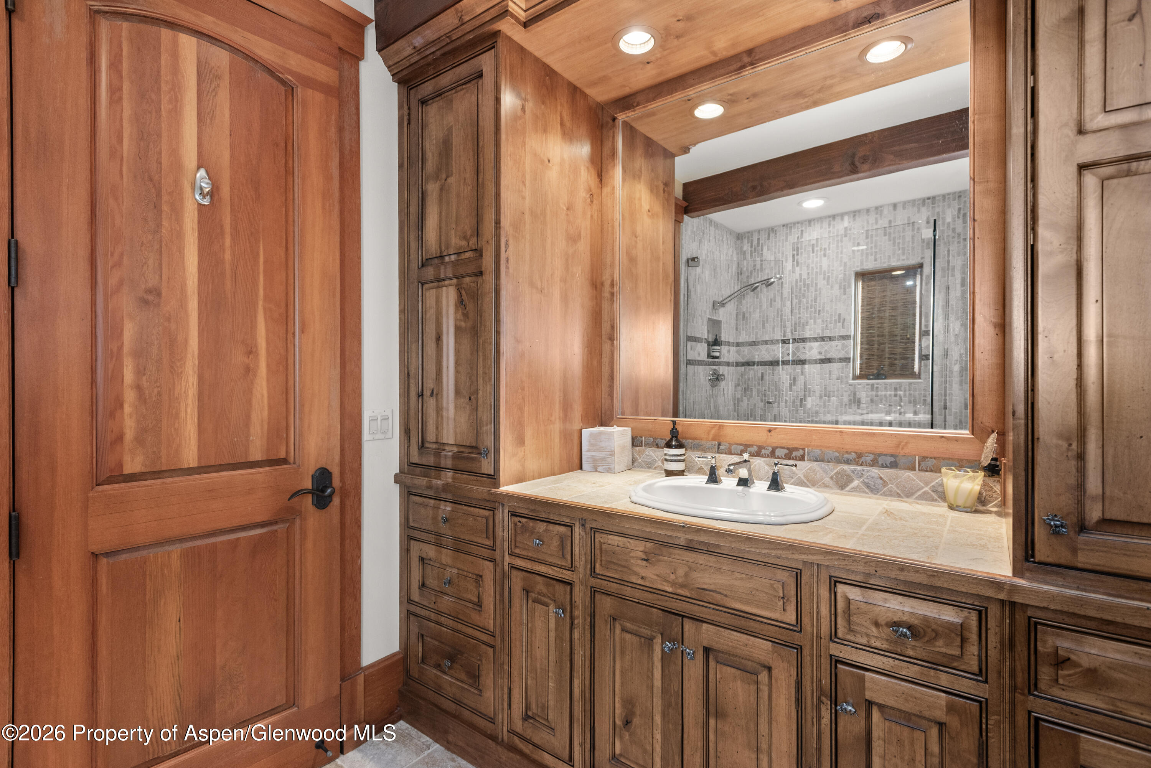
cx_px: 576
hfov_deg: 93.3
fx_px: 544
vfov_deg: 70.5
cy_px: 384
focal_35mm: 17
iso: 640
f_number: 7.1
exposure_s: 1/6
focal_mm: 17
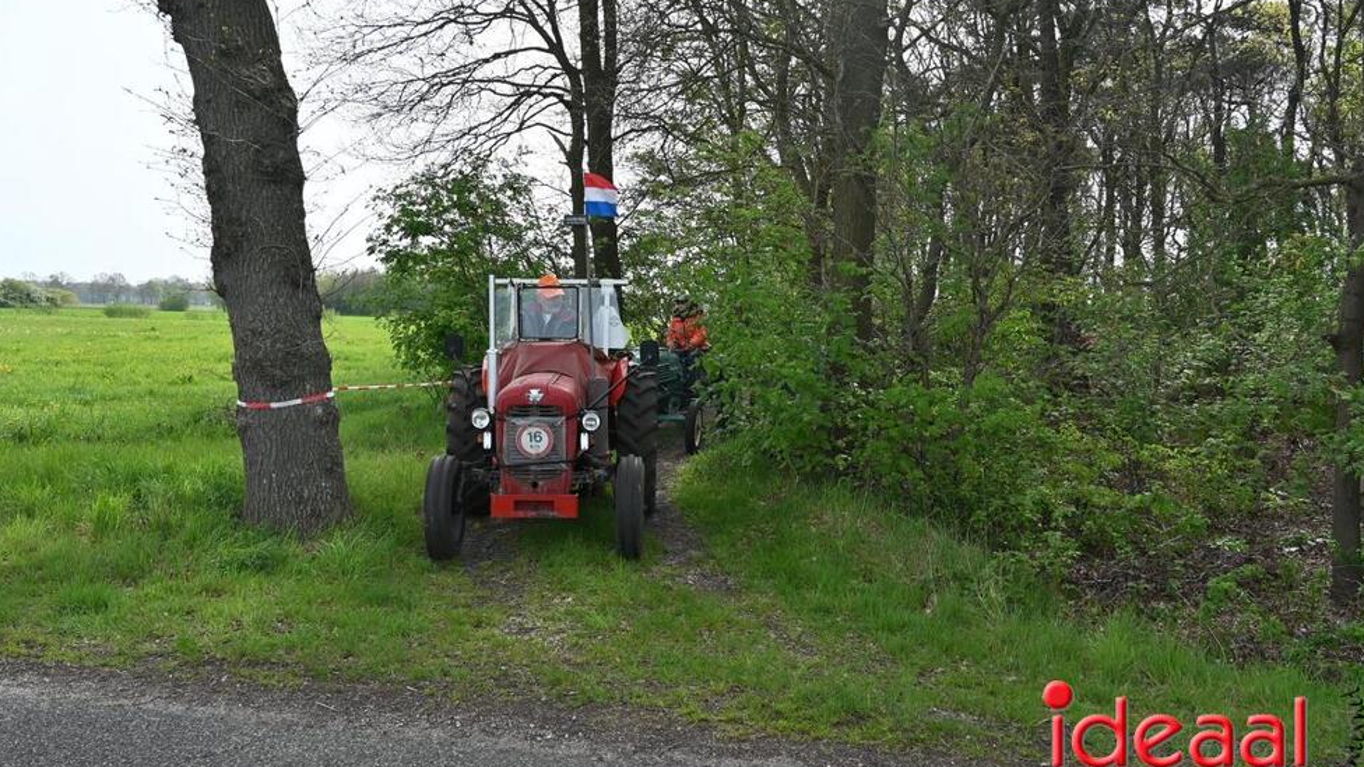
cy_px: 375
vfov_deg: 35.6
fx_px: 1194
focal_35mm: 33
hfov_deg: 59.5
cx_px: 685
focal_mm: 21
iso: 100
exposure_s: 1/250
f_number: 5.6
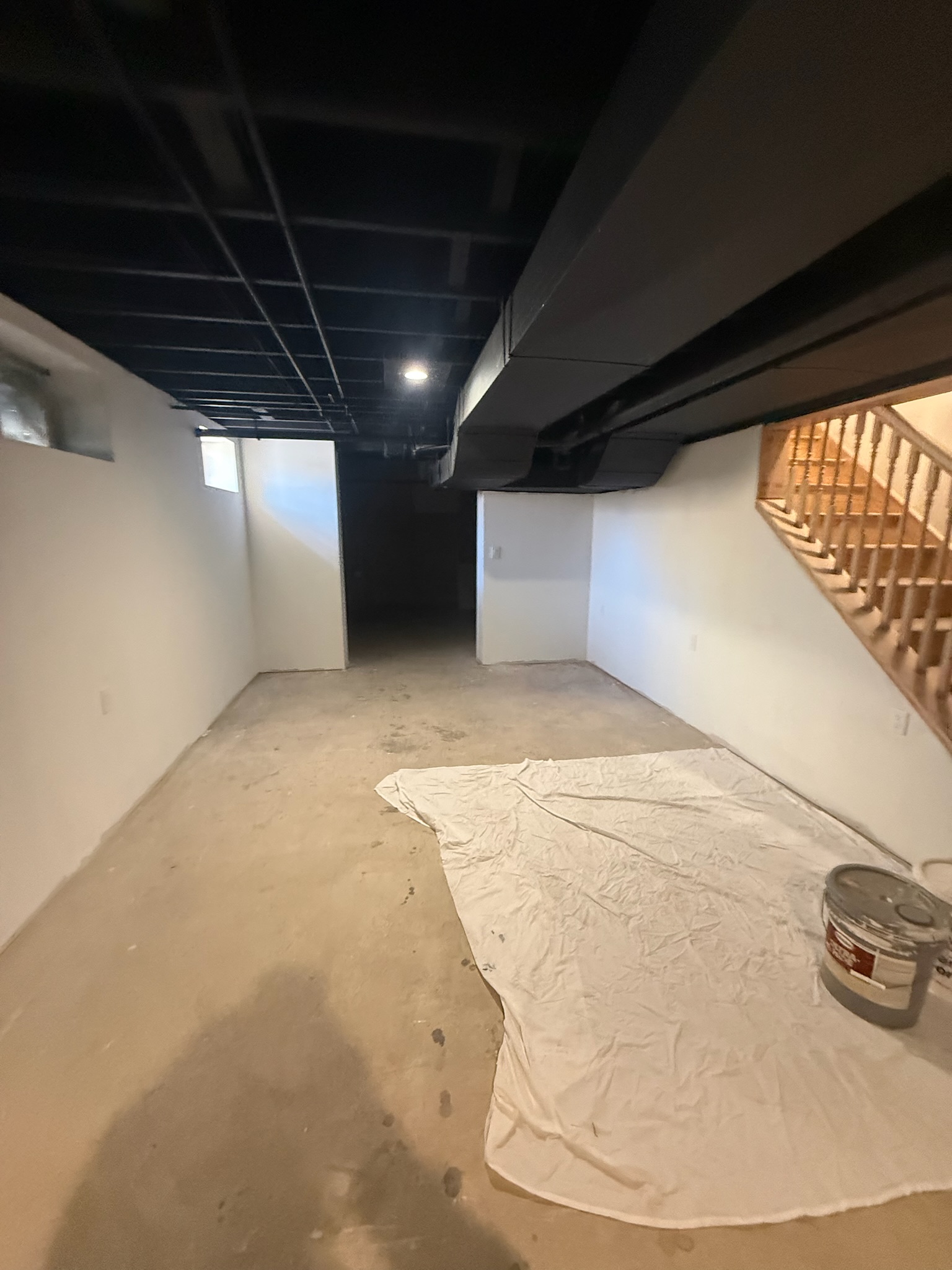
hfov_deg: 85.7
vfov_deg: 102.1
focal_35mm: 14
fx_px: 513
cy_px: 635
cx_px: 476
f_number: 2.2
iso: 640
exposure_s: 1/60
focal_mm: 2.22
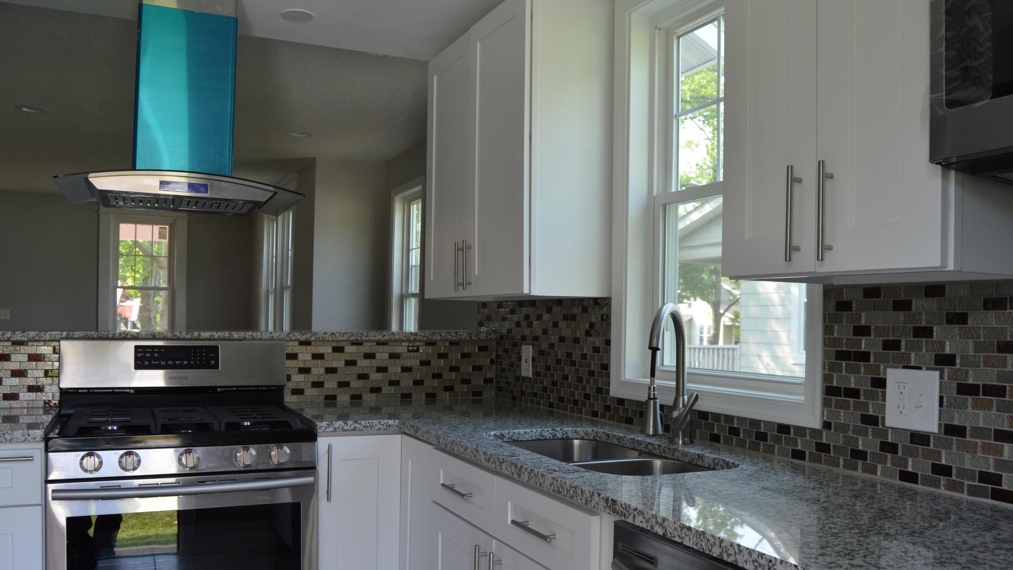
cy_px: 330
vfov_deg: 40.1
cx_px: 502
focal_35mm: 29
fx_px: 779
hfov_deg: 66.1
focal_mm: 18
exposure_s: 1/125
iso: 400
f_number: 5.6
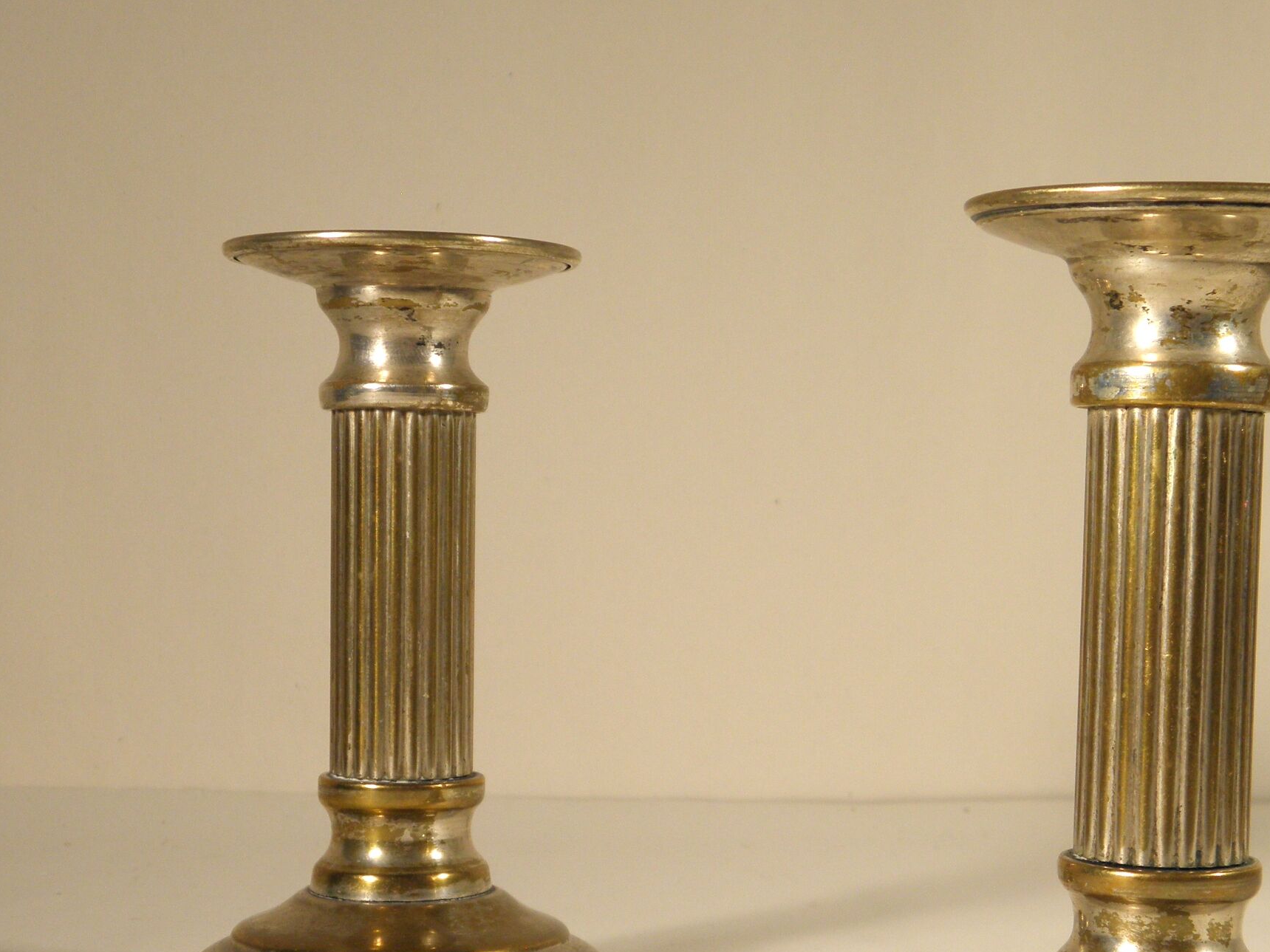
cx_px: 850
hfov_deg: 27.6
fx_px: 2568
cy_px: 637
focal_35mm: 70
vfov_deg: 20.9
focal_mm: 8.6
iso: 100
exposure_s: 1/60
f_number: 3.9
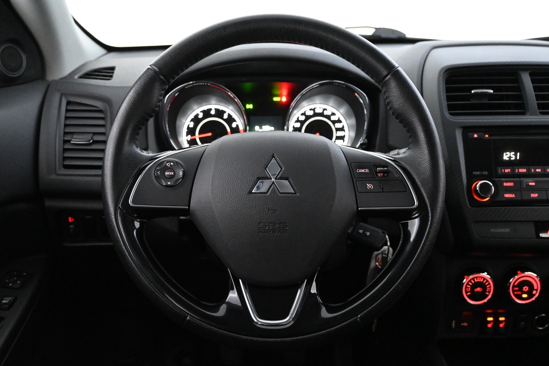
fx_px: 515
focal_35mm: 34
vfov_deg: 39.1
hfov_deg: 56.1
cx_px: 274
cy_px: 183
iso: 7200
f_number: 4
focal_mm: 22.5
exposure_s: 1/40
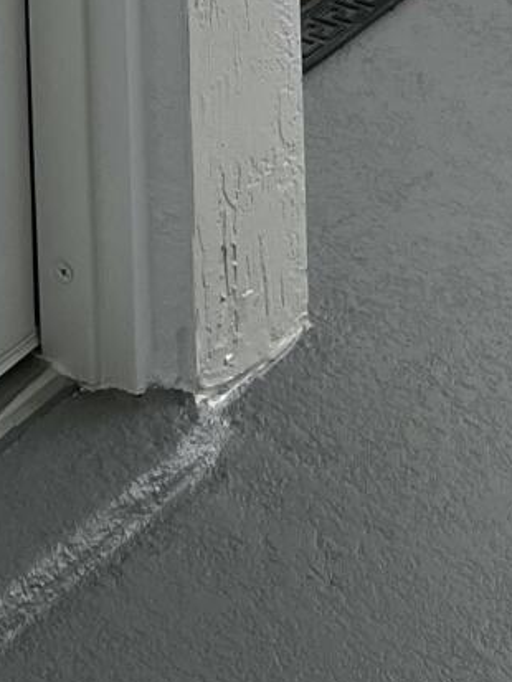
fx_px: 2484
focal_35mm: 126
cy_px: -867
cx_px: -395
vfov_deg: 12.7
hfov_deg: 11.0
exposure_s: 1/120
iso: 50
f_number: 1.6
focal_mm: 5.1
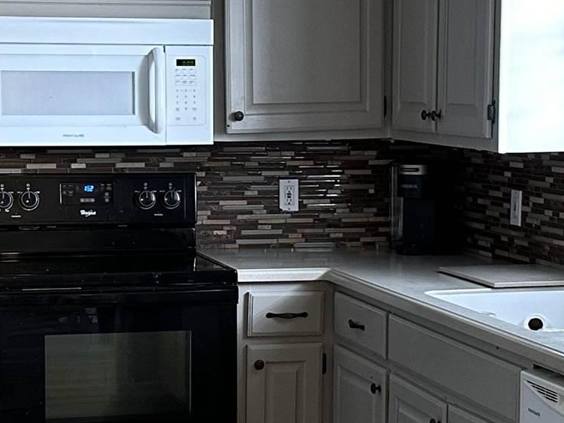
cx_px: 224
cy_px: 288
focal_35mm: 98
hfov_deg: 20.0
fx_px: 1597
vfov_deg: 15.1
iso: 200
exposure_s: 1/60
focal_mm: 6.86
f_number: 1.78
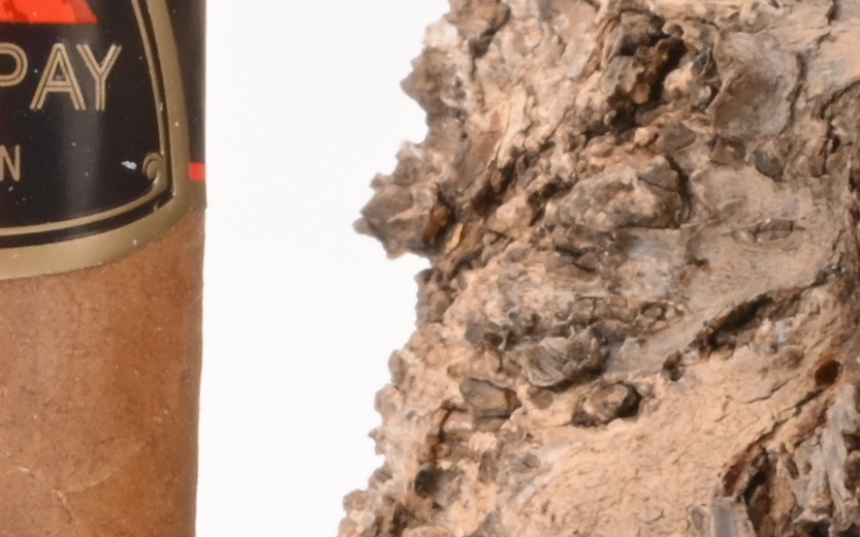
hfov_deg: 11.3
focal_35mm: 184
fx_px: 4311
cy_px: 430
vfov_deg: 7.1
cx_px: 19
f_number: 22
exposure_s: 1/15
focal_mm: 24
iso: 640
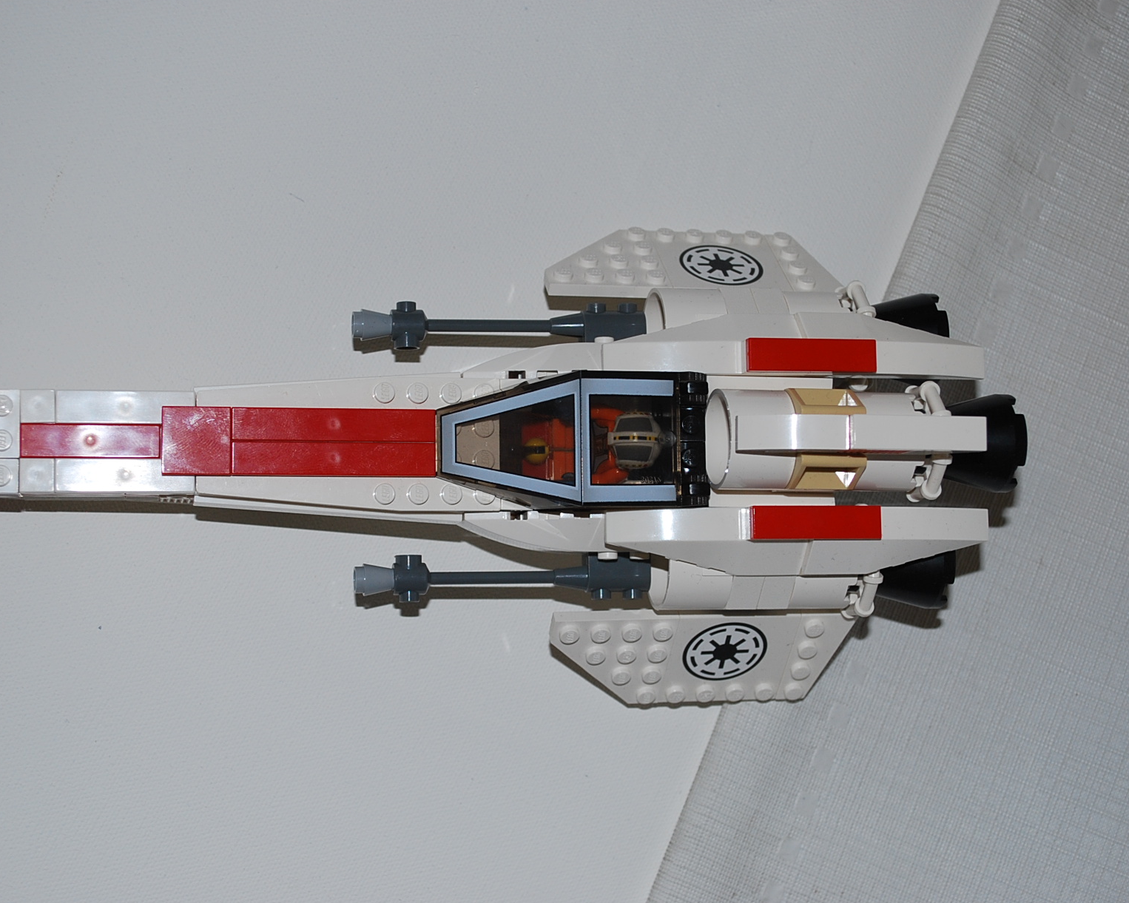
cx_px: 553
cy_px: 462
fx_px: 2092
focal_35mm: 63
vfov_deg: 24.4
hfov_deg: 30.2
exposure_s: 1/60
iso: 200
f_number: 5.3
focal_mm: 35
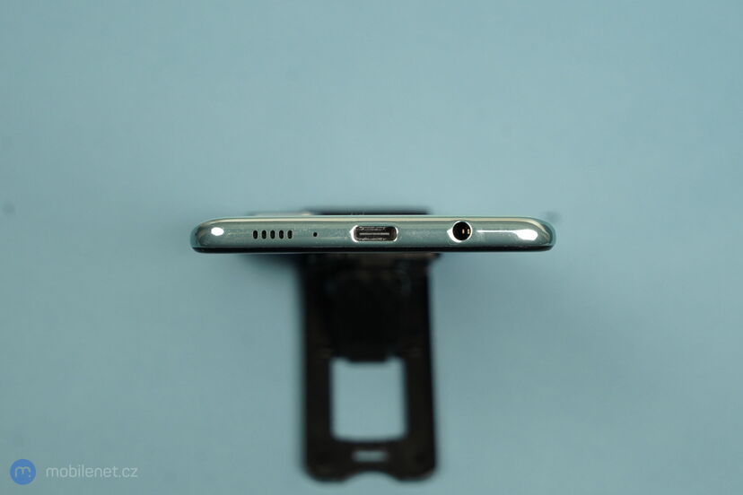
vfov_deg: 23.4
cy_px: 248
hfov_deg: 34.5
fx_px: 1197
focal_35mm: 58
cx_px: 372
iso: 1250
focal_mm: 58
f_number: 7.1
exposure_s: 1/160
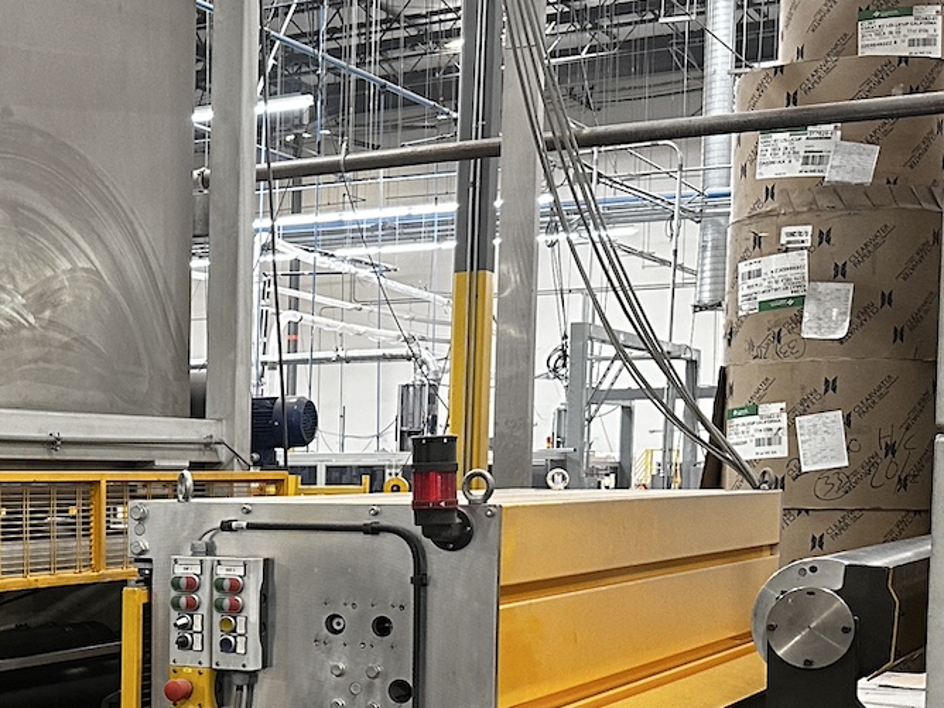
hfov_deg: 26.5
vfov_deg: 20.9
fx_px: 1882
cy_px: 618
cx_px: -24
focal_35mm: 69
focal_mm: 6.86
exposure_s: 1/60
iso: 320
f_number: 1.78
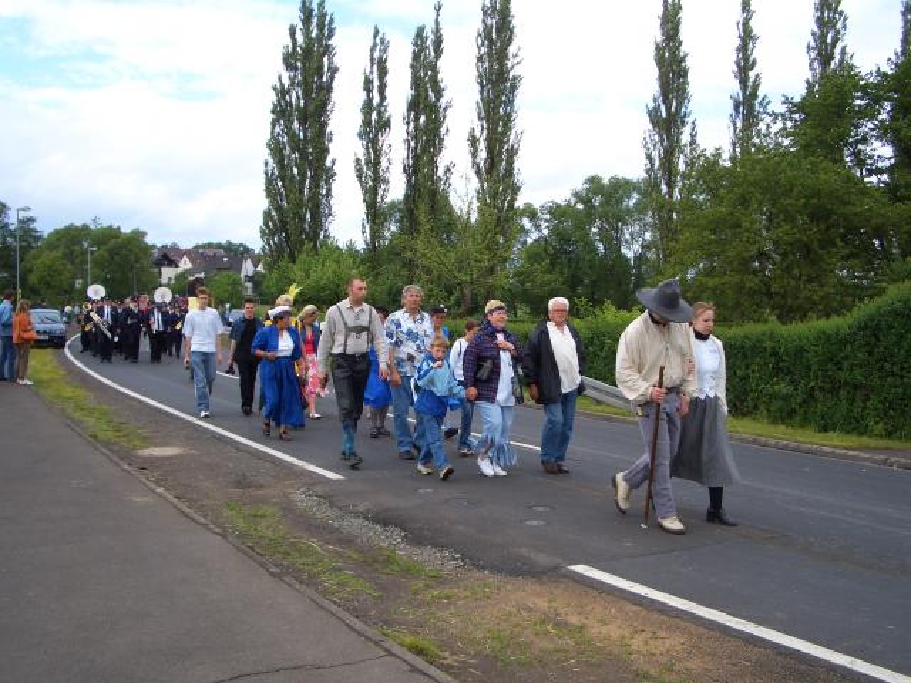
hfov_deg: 52.6
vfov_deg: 40.7
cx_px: 456
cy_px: 342
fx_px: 921
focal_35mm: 35
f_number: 4.3
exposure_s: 1/250
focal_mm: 5.8
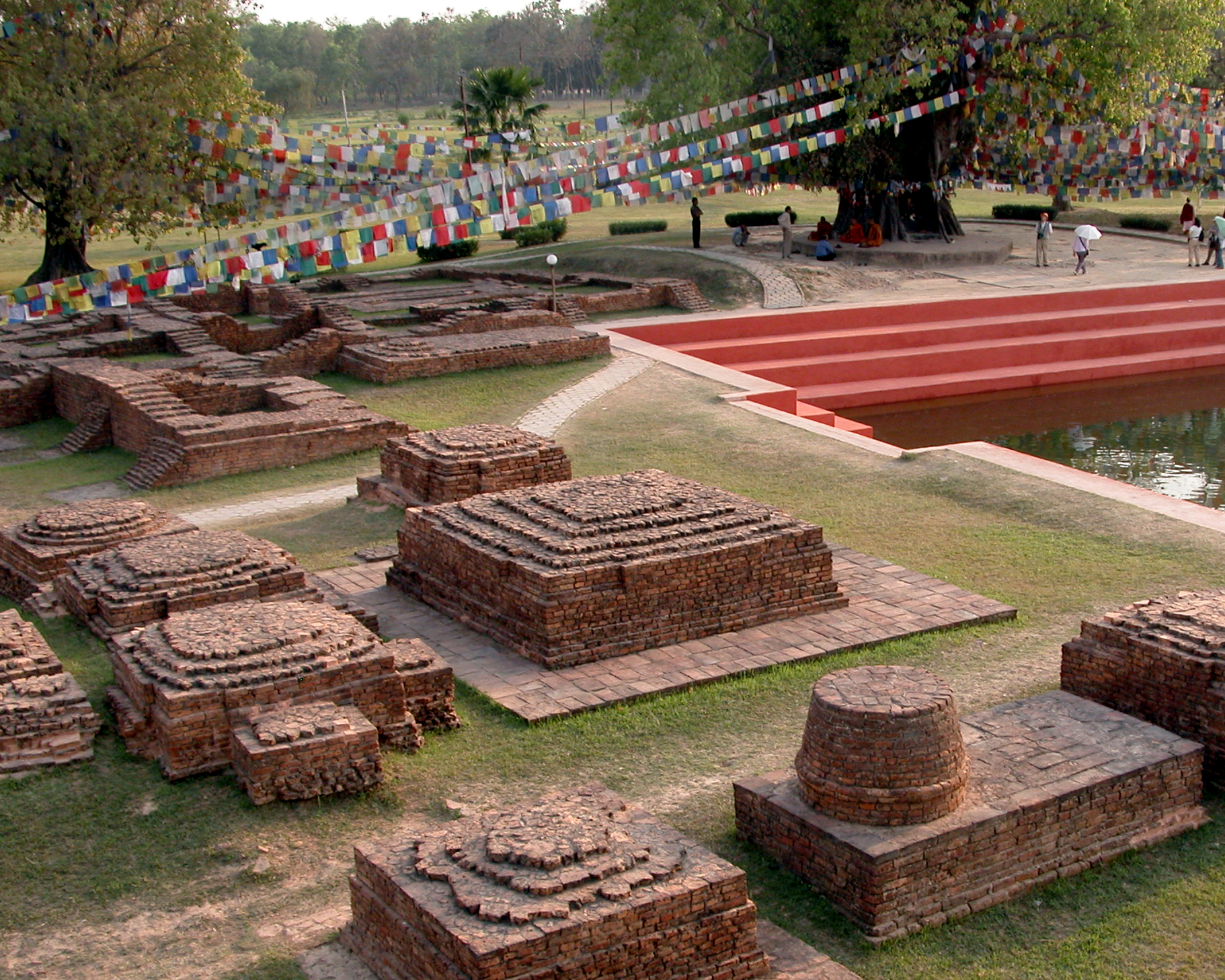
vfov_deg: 31.4
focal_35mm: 48
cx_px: 814
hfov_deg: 38.4
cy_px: 591
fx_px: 1740
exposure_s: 1/130
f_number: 4.5
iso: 100
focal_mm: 8.9
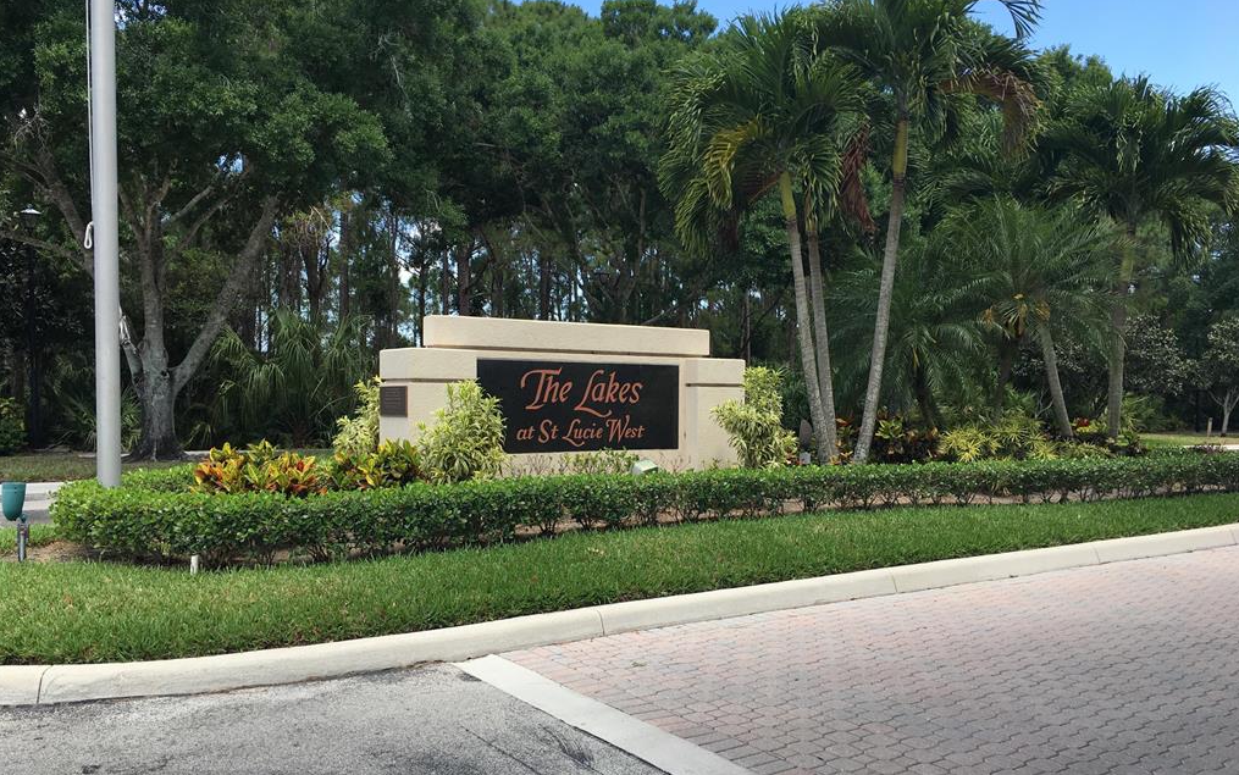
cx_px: 620
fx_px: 1047
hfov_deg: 61.2
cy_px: 406
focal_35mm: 31
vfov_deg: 40.6
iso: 25
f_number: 2.2
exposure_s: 1/444
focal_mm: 4.15
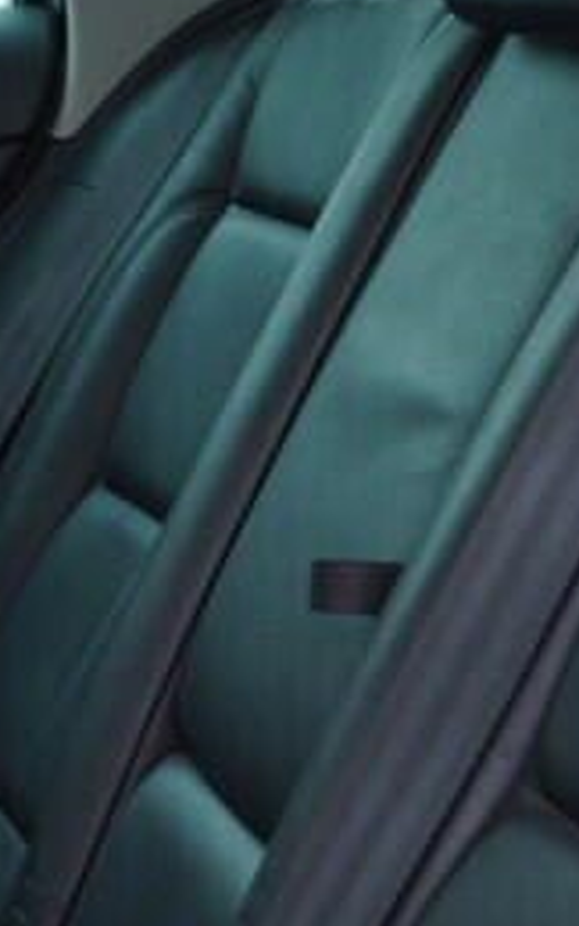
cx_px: -604
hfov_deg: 8.5
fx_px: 3659
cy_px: 492
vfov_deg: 14.4
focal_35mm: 145
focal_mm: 24
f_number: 2.8
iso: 125
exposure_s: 1/40
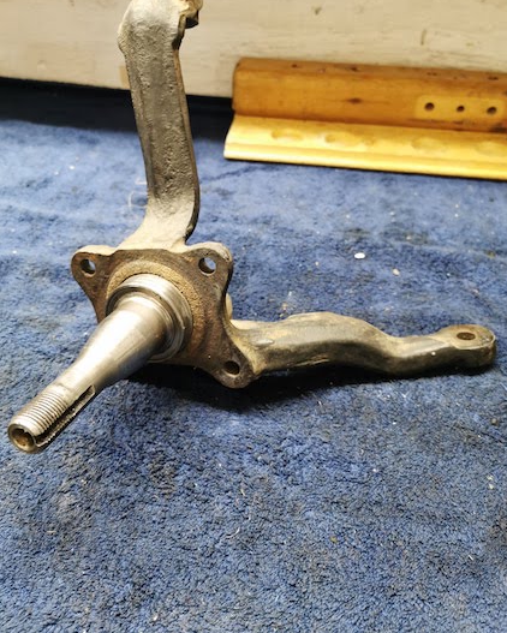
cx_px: 250
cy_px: 276
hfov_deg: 48.5
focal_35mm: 30
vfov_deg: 58.6
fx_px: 562
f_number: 1.6
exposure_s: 1/50
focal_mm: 5.56
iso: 250
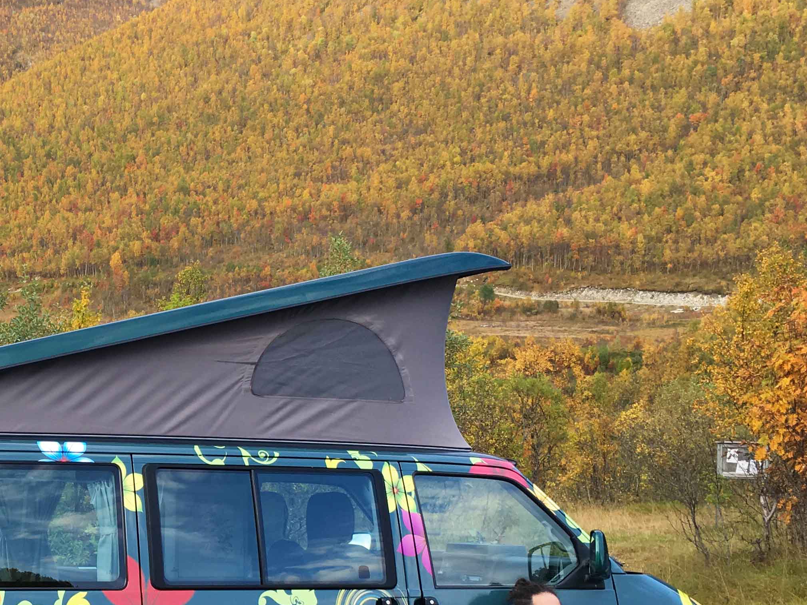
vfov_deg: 24.9
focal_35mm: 58
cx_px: 64
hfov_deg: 31.5
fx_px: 1352
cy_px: 467
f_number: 2.2
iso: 25
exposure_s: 1/117
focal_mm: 4.15
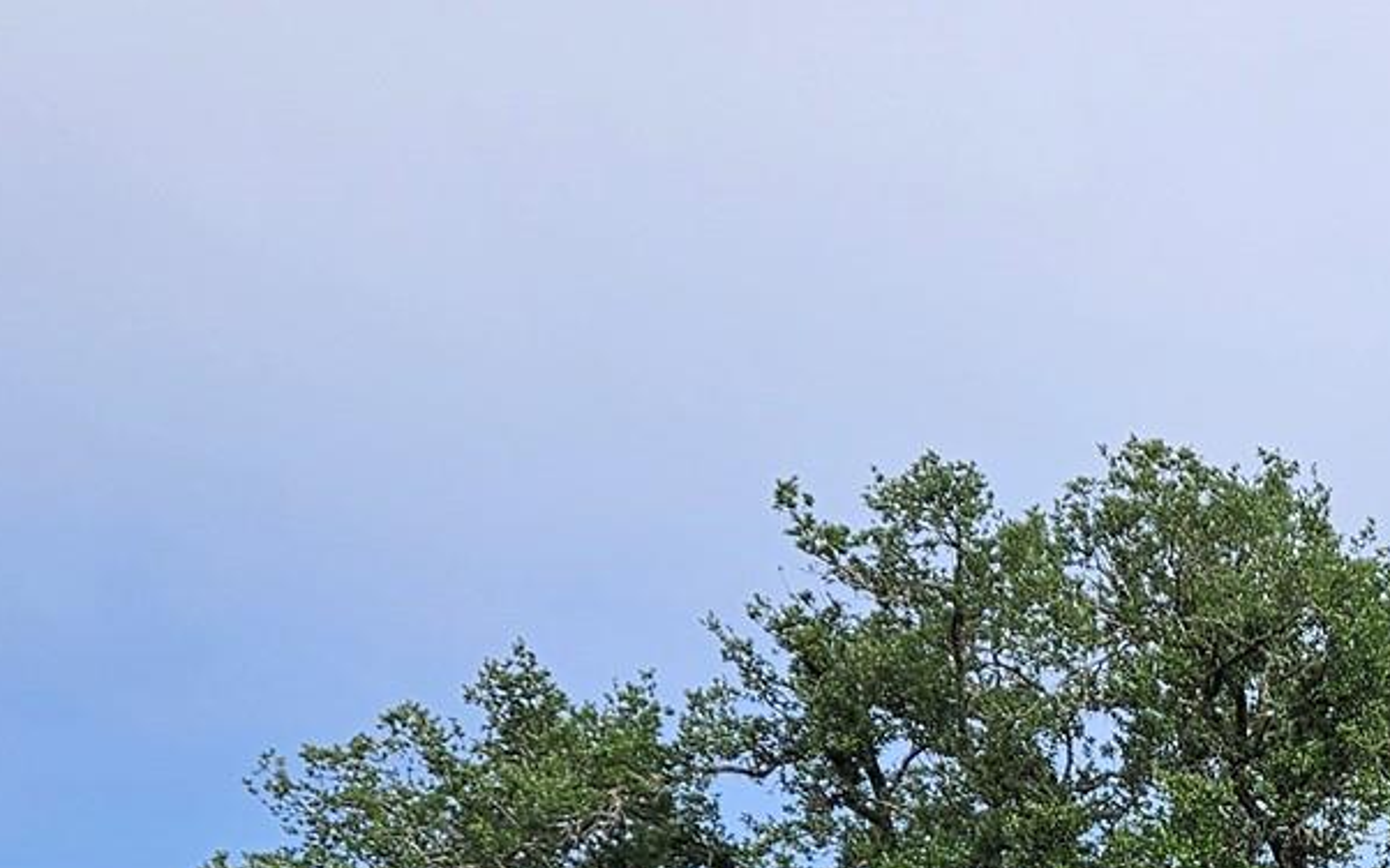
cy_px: 1272
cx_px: 1646
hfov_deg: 23.0
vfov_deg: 14.7
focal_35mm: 83
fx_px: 3144
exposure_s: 1/2430
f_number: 1.8
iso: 25
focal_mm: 5.4
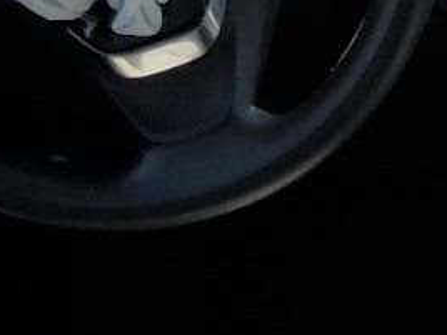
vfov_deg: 9.4
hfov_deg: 11.8
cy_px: 453
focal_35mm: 155
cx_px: 806
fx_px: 2002
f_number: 1.5
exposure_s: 1/909
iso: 50
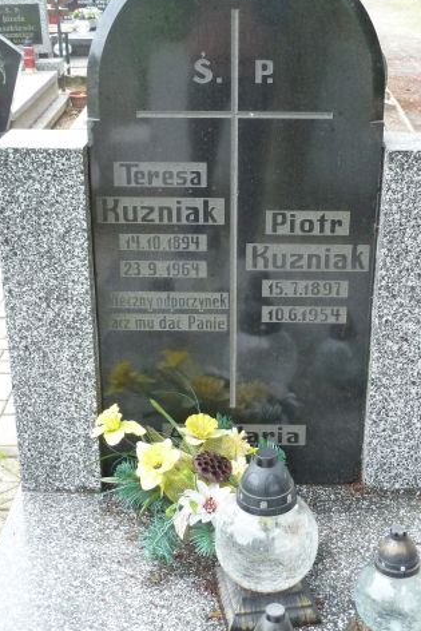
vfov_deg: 36.2
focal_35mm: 55
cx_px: 214
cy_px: 311
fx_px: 964
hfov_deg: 24.6
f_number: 3.8
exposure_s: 1/40
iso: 320
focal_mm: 8.5
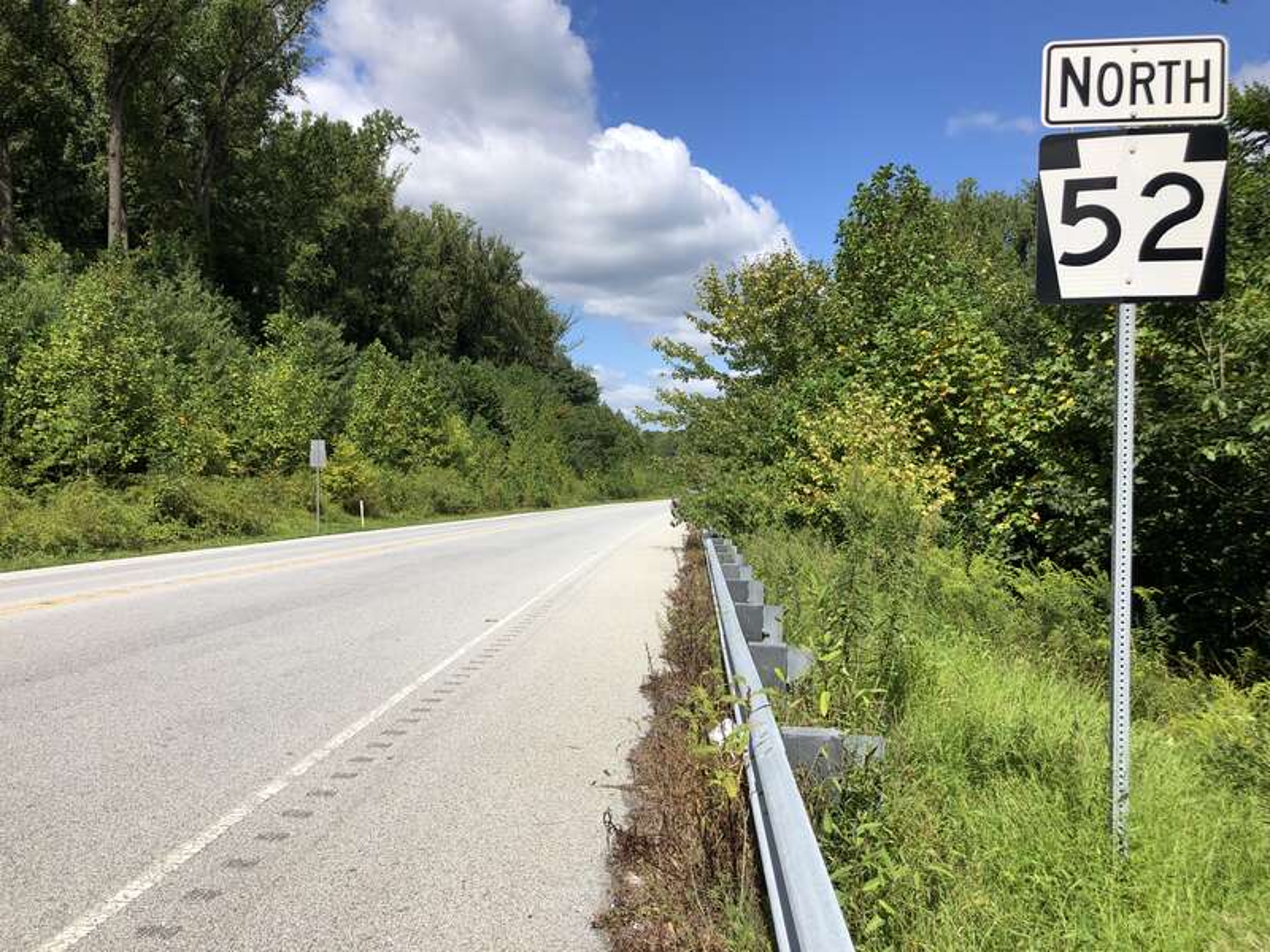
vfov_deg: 49.7
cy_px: 476
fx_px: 1027
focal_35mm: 28
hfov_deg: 63.4
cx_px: 635
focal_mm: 4
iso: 20
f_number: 1.8
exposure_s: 1/2558
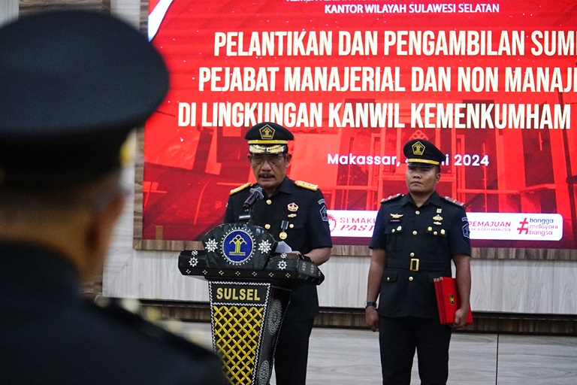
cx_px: 288
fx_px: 1699
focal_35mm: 106
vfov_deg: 12.9
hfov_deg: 19.3
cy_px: 192
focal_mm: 71
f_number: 4
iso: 4000
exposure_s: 1/160
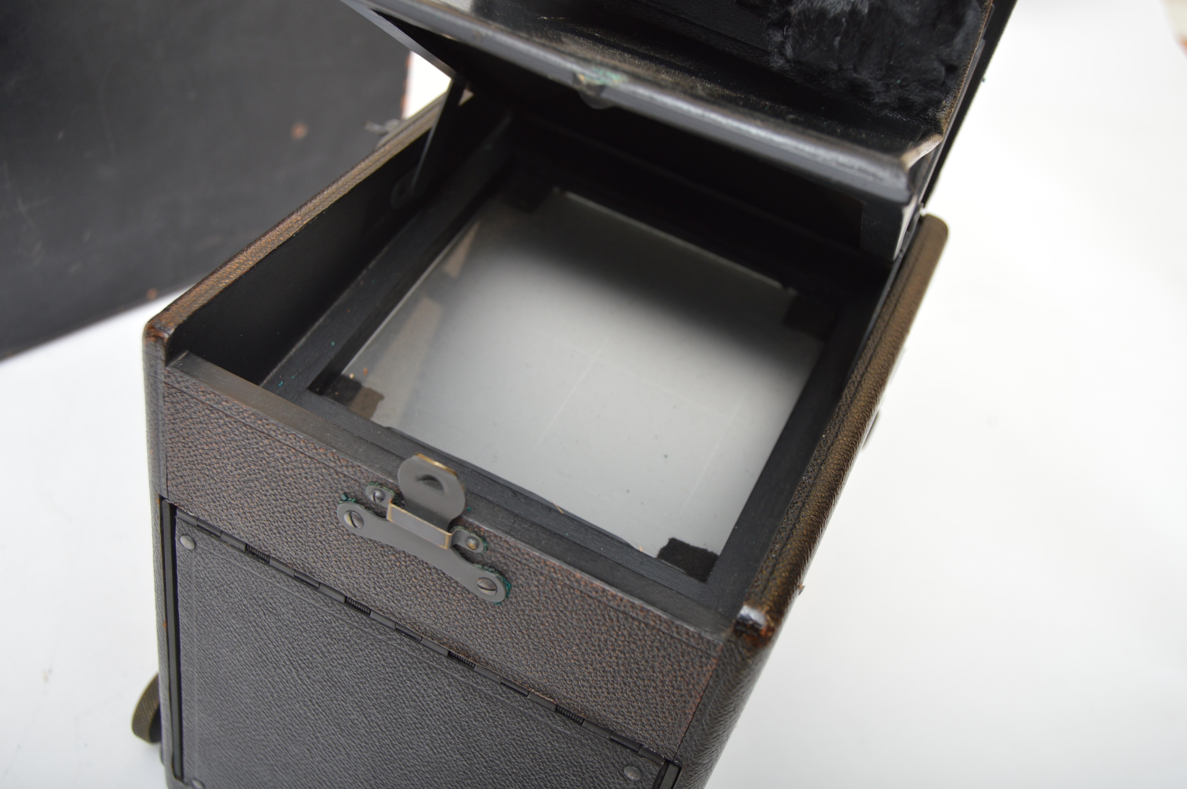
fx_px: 1285
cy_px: 394
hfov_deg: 49.6
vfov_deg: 34.1
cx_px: 594
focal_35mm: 39
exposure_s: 1/200
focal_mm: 26
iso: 200
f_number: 5
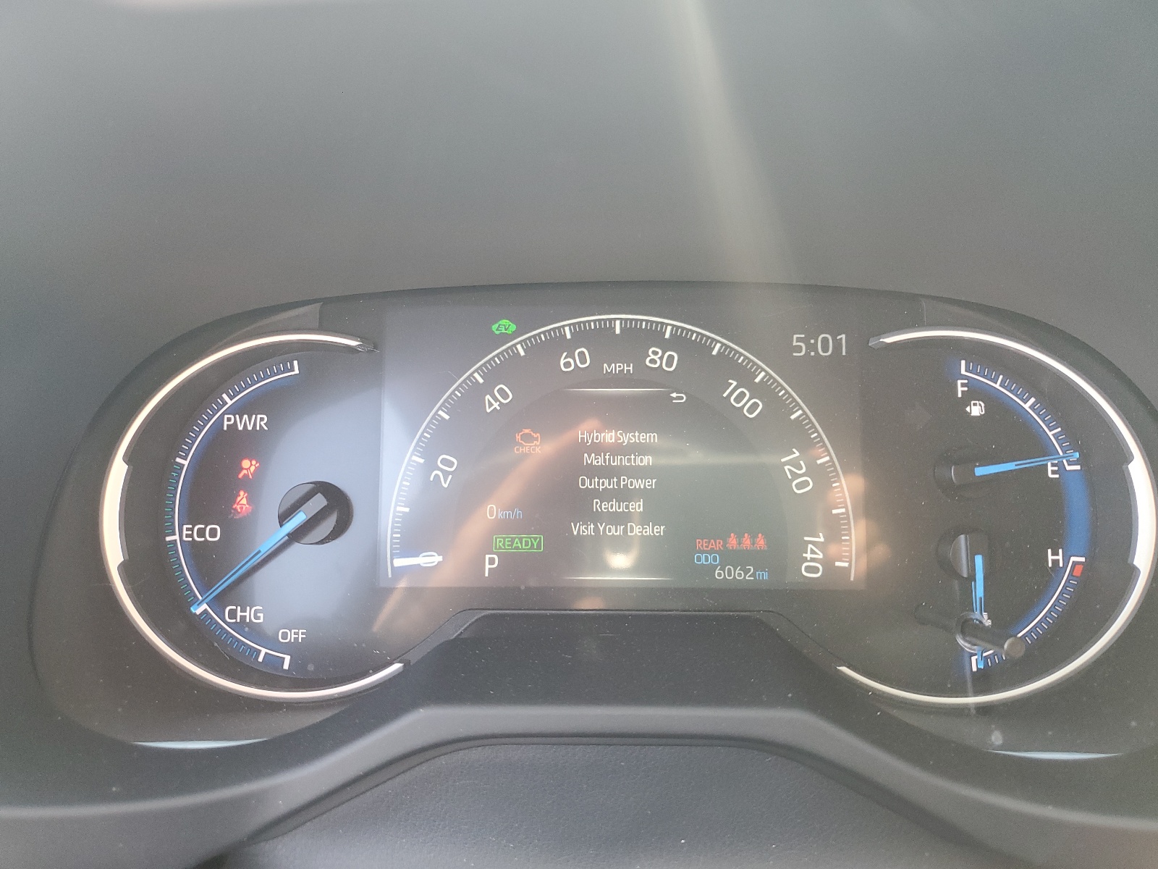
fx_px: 870
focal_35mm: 26
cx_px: 579
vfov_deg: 53.1
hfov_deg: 67.3
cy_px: 434
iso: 102
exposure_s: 1/60.2
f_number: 1.5
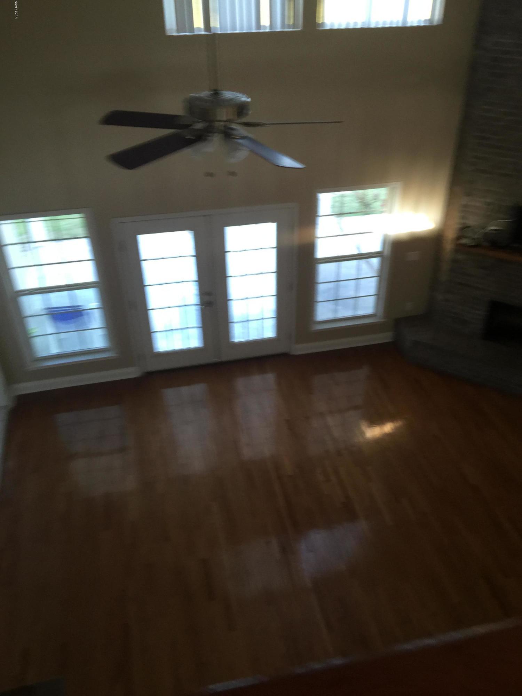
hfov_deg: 48.2
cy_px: 348
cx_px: 261
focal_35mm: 29
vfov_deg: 61.7
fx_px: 583
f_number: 2.2
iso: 32
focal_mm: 4.15
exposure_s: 1/15
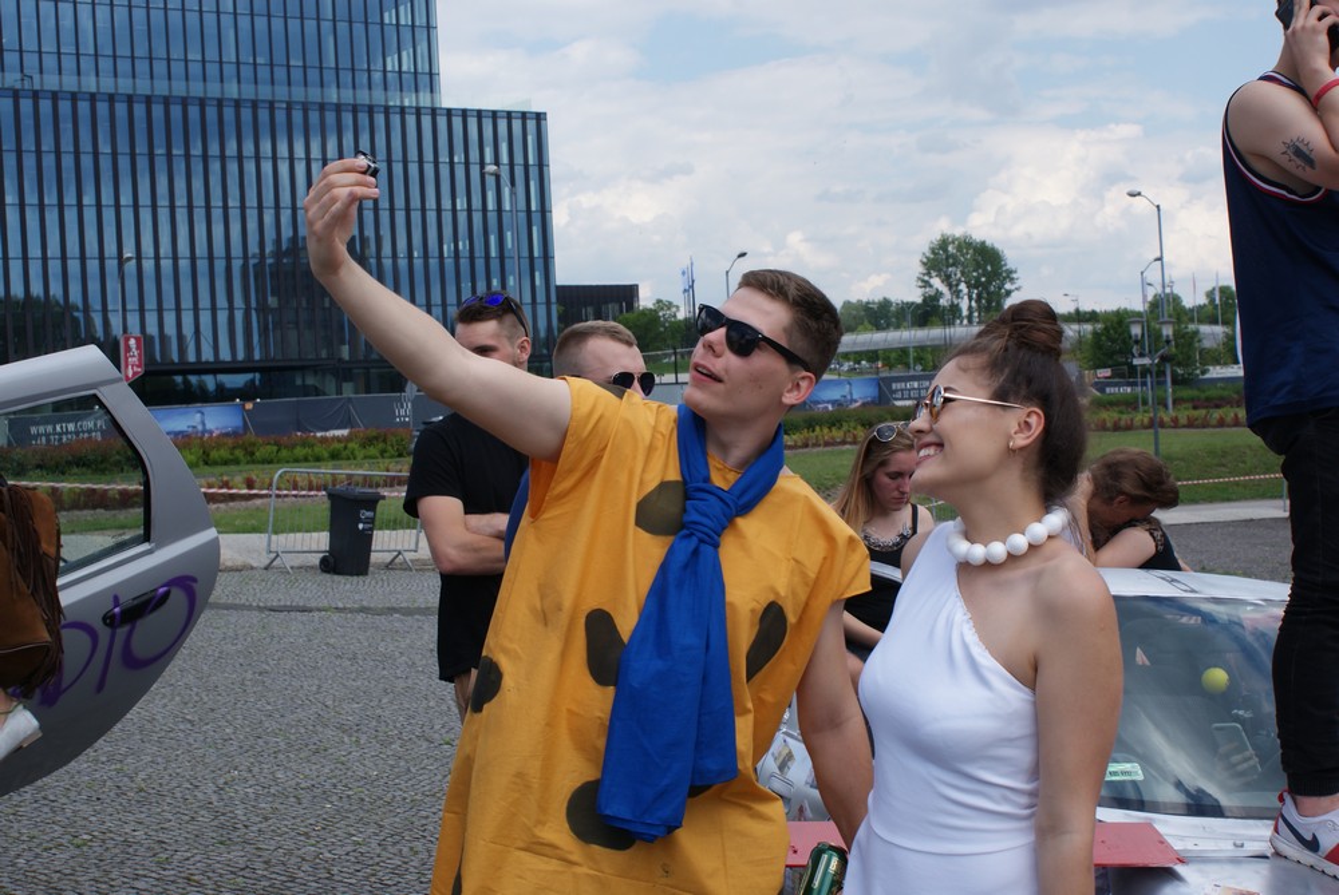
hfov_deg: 37.8
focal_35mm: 52
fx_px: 1955
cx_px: 670
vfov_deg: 25.8
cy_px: 448
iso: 100
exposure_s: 1/200
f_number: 9
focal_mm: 35
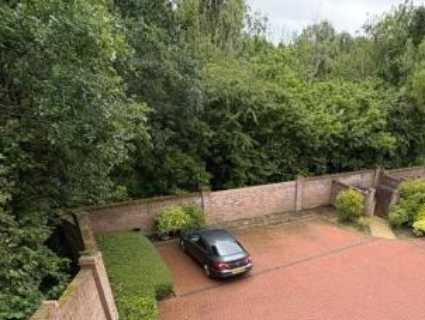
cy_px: 284
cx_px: 302
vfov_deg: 46.7
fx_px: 332
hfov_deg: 62.7
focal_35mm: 27
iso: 40
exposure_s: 1/423
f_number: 2.2
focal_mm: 2.22
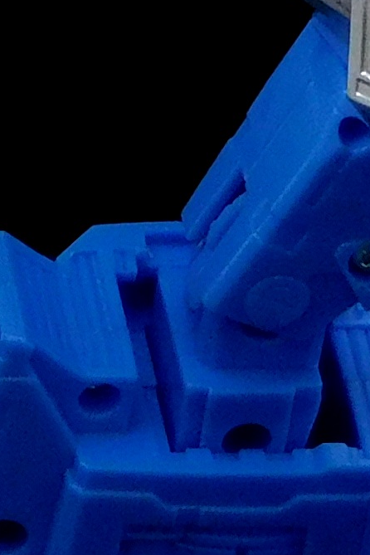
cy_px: -325
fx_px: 8833
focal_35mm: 573
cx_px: -457
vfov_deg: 3.6
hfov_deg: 2.4
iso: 200
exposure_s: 1/1.6
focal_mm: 14.3
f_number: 4.6
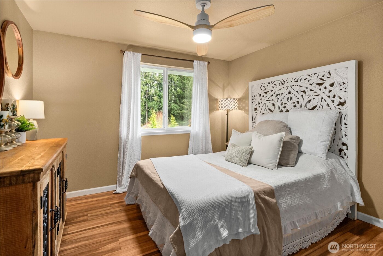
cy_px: 128
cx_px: 192
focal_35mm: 17
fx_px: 181
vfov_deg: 70.5
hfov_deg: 93.2
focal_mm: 17
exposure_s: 1/8
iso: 1000
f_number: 7.1
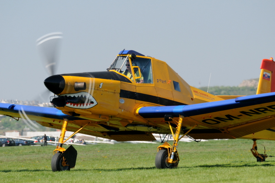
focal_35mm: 345
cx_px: 138
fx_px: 2633
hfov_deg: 6.0
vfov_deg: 4.0
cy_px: 92
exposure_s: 1/200
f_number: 6.3
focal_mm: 230
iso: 200
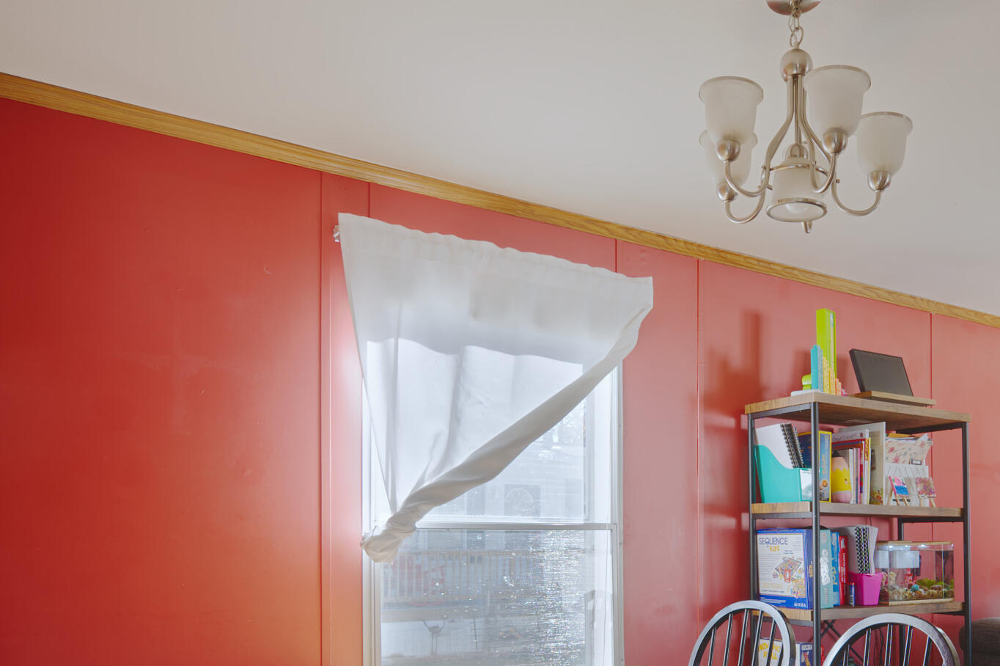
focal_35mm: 33
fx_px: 916
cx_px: 701
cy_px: 565
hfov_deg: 55.5
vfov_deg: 37.9
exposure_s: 1/15
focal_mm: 15
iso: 250
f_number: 7.1
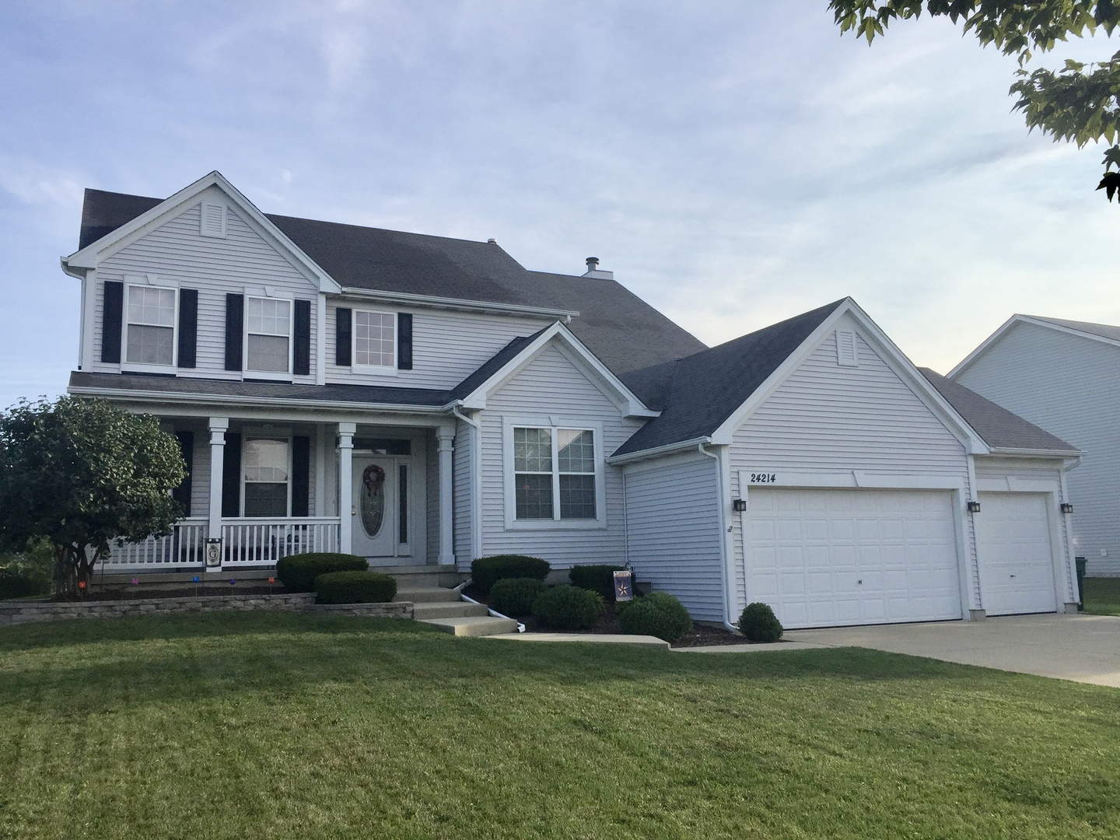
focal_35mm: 29
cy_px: 420
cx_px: 560
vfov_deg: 48.2
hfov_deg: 61.7
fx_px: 938
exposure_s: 1/1721
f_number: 2.2
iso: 32
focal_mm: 4.15
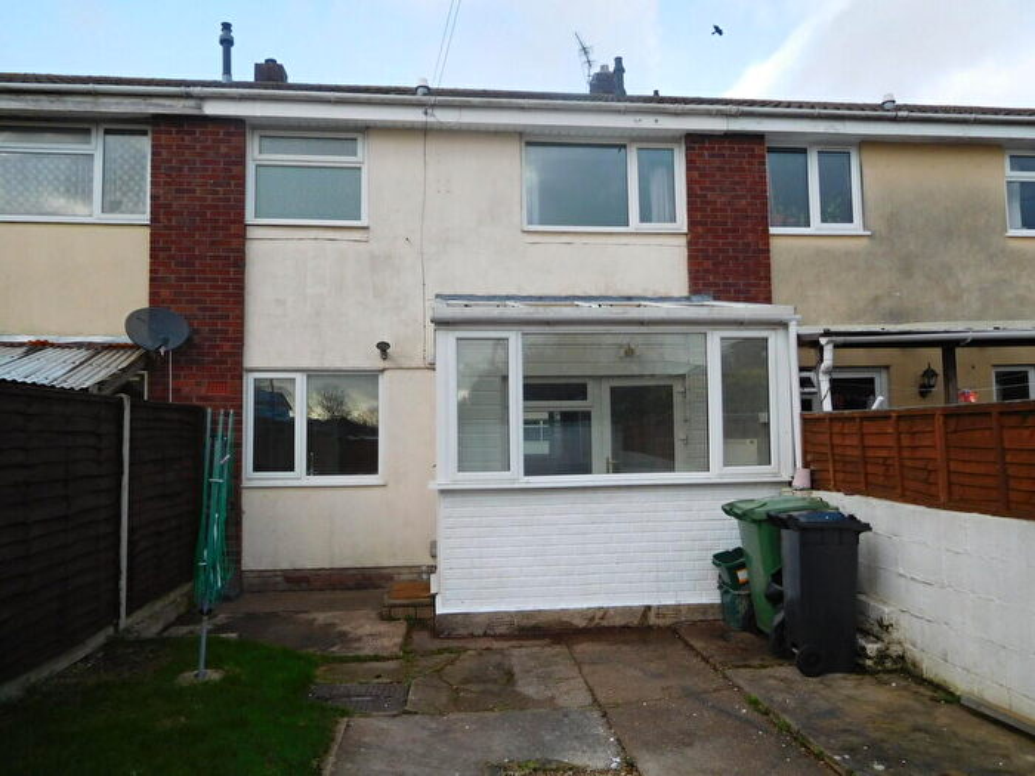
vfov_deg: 54.9
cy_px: 388
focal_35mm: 25
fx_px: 747
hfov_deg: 69.4
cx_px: 518
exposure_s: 1/320
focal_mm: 4.5
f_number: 3.4
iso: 125
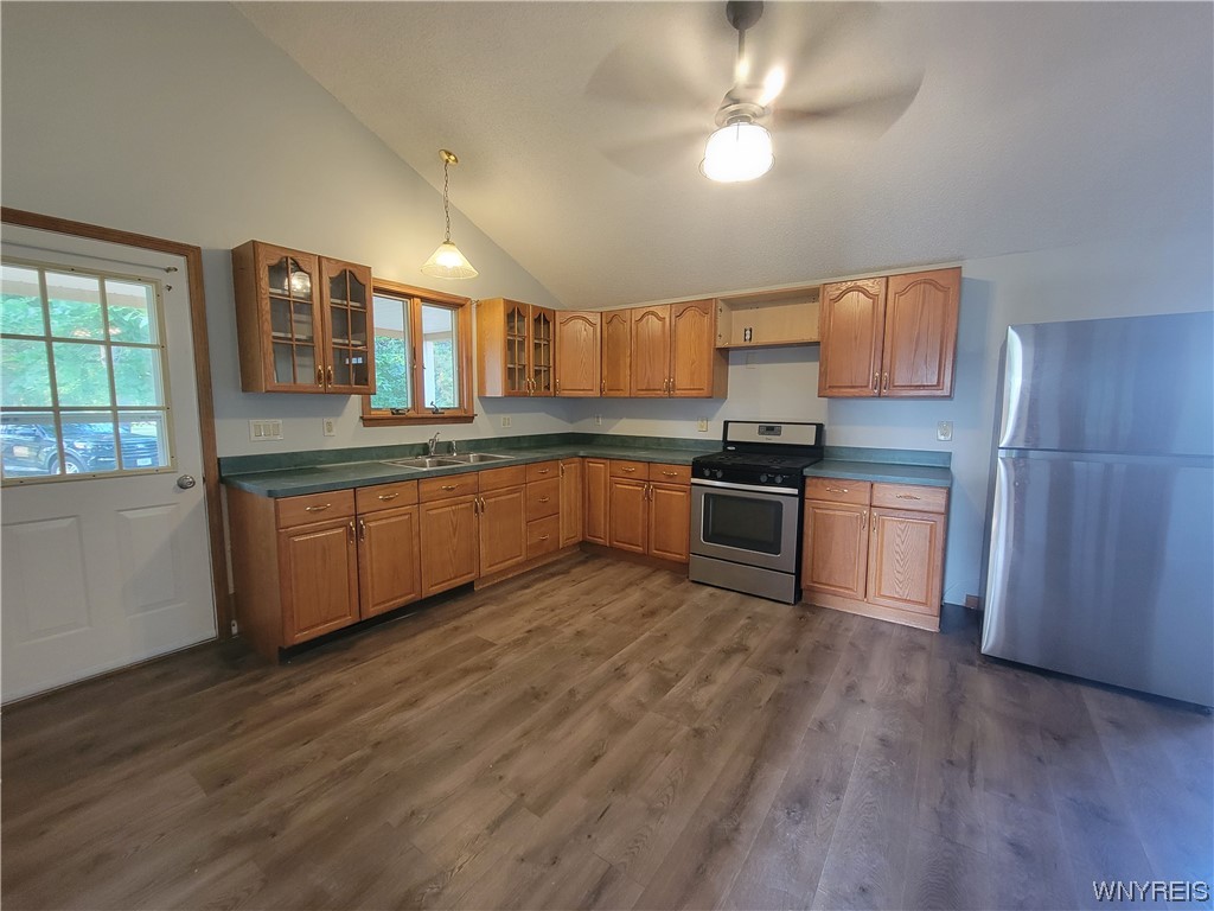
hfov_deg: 106.2
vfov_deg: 89.9
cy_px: 456
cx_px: 607
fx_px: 456
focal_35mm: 13
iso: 320
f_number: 2.2
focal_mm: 2.2
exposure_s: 1/30
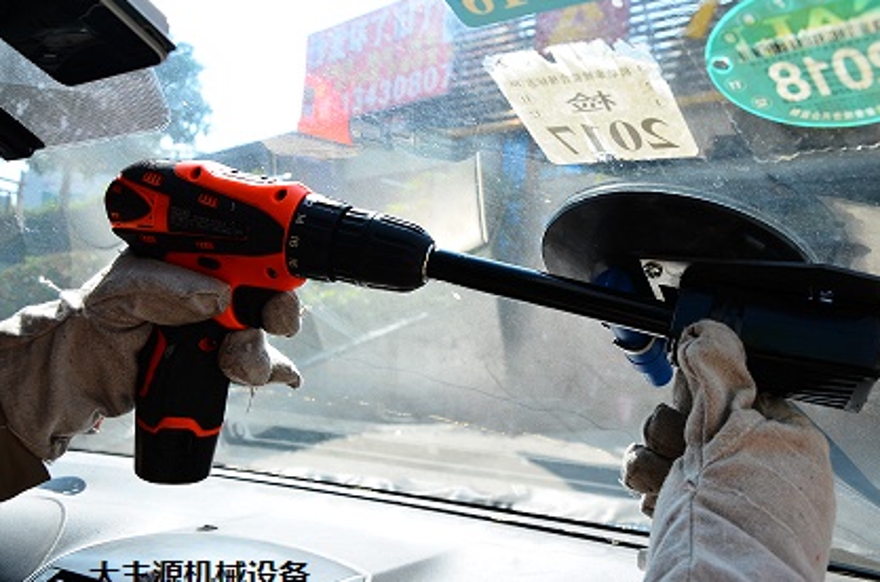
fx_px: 818
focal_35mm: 34
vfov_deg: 39.2
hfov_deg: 56.5
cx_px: 462
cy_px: 306
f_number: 6.3
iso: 100
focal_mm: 21
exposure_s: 1/160
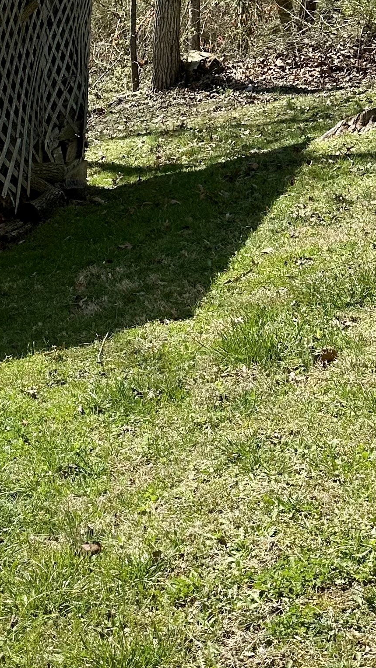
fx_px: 1224
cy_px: 203
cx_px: -190
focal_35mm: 69
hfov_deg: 16.0
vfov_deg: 30.3
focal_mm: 6.86
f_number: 1.78
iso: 80
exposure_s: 1/2469
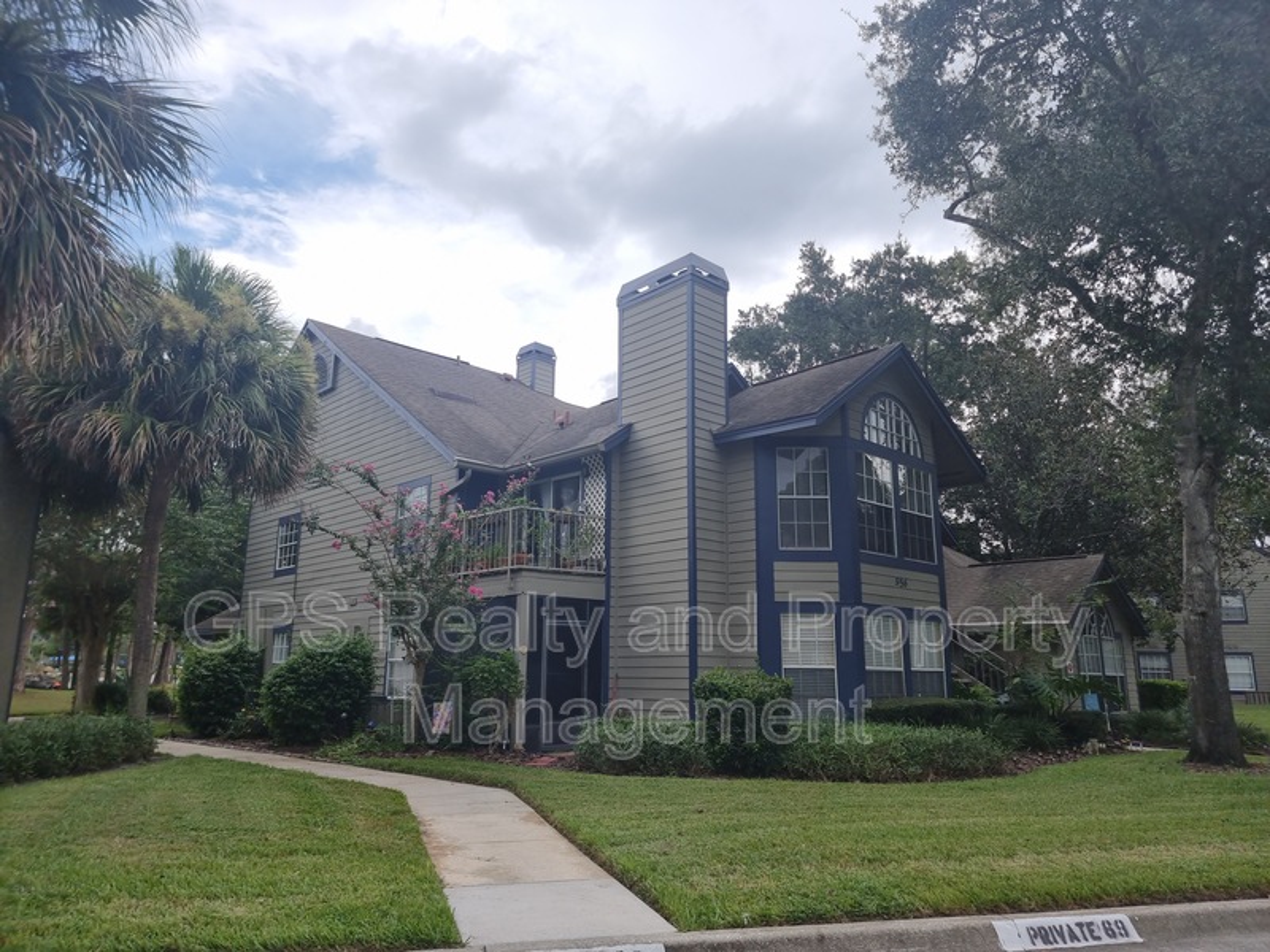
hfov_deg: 71.6
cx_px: 635
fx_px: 881
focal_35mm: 24
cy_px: 476
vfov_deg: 56.8
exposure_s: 1/453
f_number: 1.8
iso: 50
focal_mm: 6.7
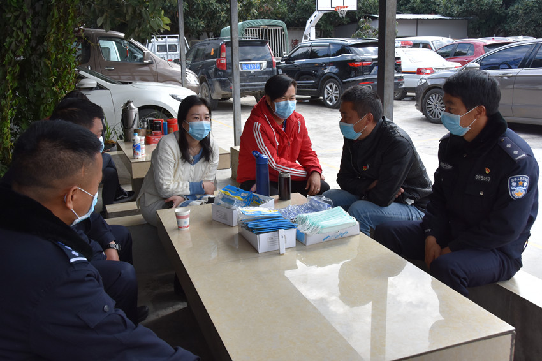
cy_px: 180
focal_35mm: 33
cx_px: 271
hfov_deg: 57.2
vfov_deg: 39.9
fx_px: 497
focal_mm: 22
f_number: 9
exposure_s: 1/320
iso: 640
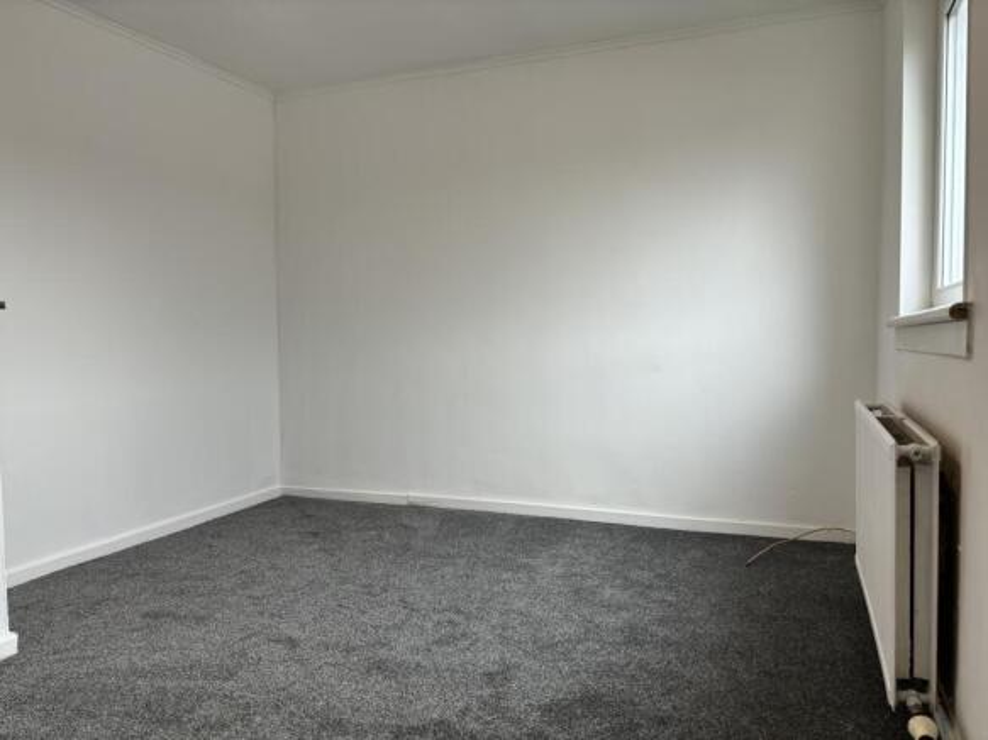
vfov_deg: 53.0
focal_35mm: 26
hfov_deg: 67.3
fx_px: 742
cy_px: 370
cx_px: 494
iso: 50
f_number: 1.6
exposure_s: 1/100
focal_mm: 5.96
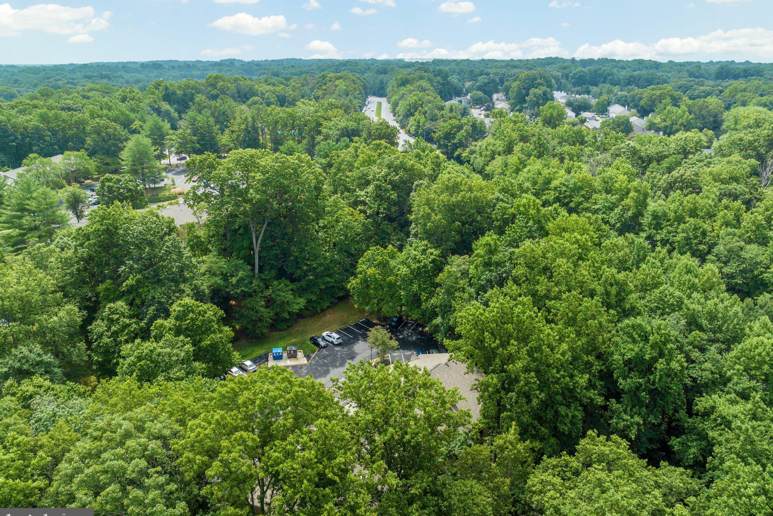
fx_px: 537
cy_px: 249
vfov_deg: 51.3
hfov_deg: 71.5
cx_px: 387
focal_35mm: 25
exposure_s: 1/500
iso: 100
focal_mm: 12.29
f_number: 4
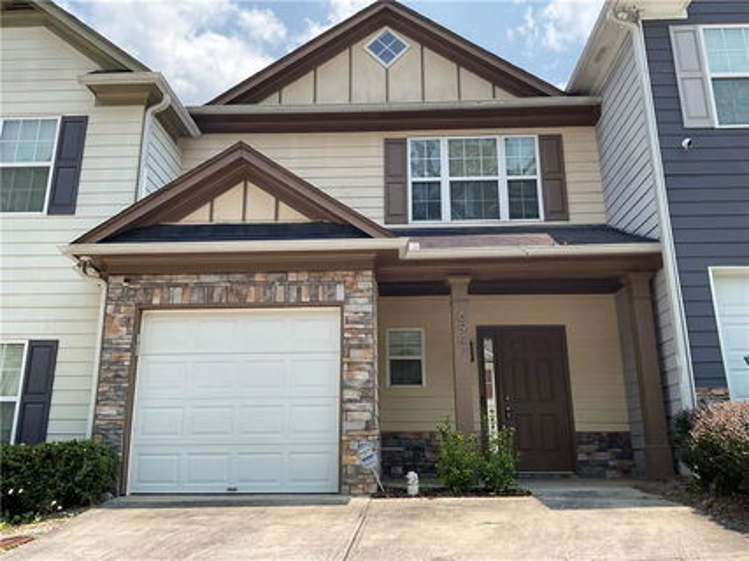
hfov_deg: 61.7
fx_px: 627
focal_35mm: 29
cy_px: 280
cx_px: 374
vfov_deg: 48.2
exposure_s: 1/1098
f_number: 1.8
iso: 16
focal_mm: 3
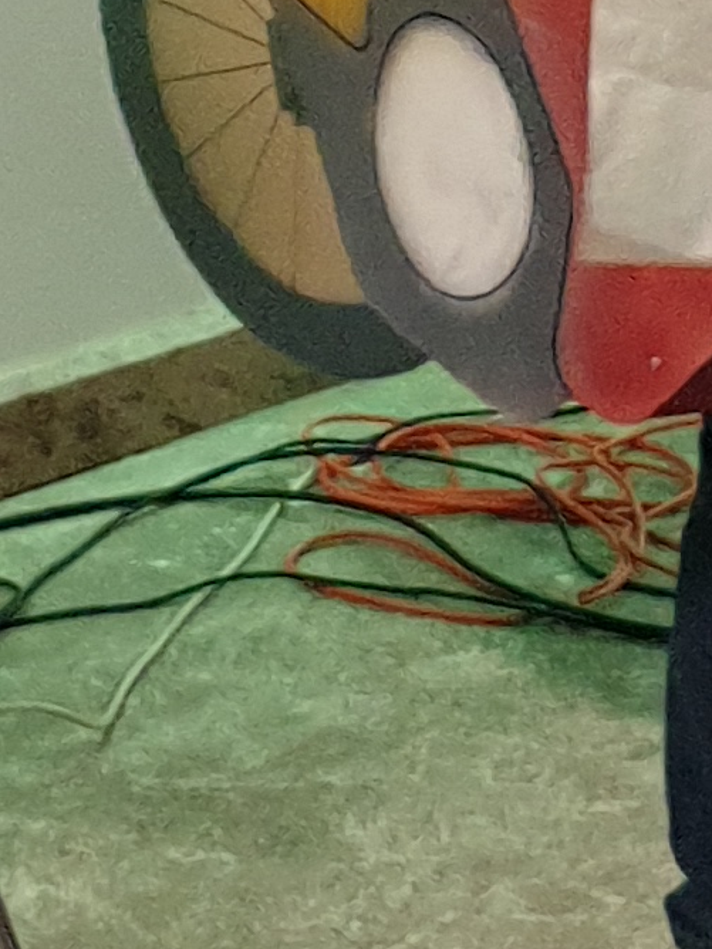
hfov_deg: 9.3
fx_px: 4306
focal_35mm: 157
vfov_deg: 11.4
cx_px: 897
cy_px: -913
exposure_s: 1/50
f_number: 1.5
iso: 250
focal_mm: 4.3
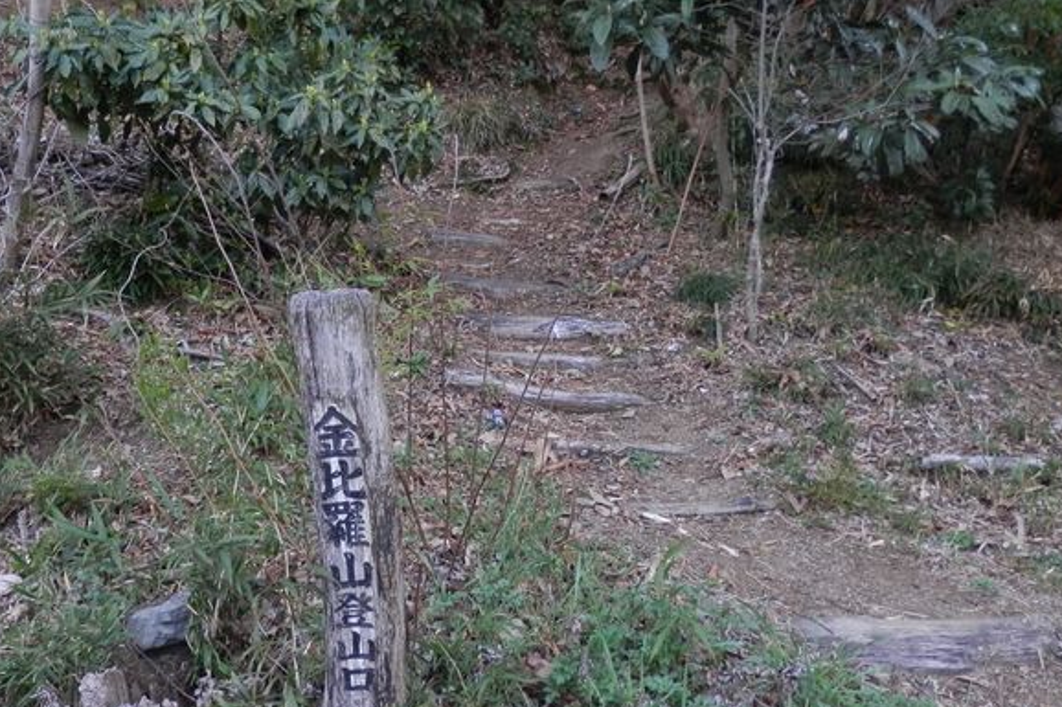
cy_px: 343
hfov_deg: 53.1
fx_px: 1062
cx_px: 522
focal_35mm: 36
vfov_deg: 36.8
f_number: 3
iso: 80
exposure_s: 1/50
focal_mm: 4.5
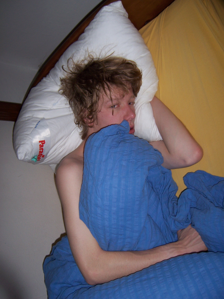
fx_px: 311
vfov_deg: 51.4
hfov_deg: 39.7
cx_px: 112
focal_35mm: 36
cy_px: 150
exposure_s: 1/60
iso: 80
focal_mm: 6.2
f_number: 2.8
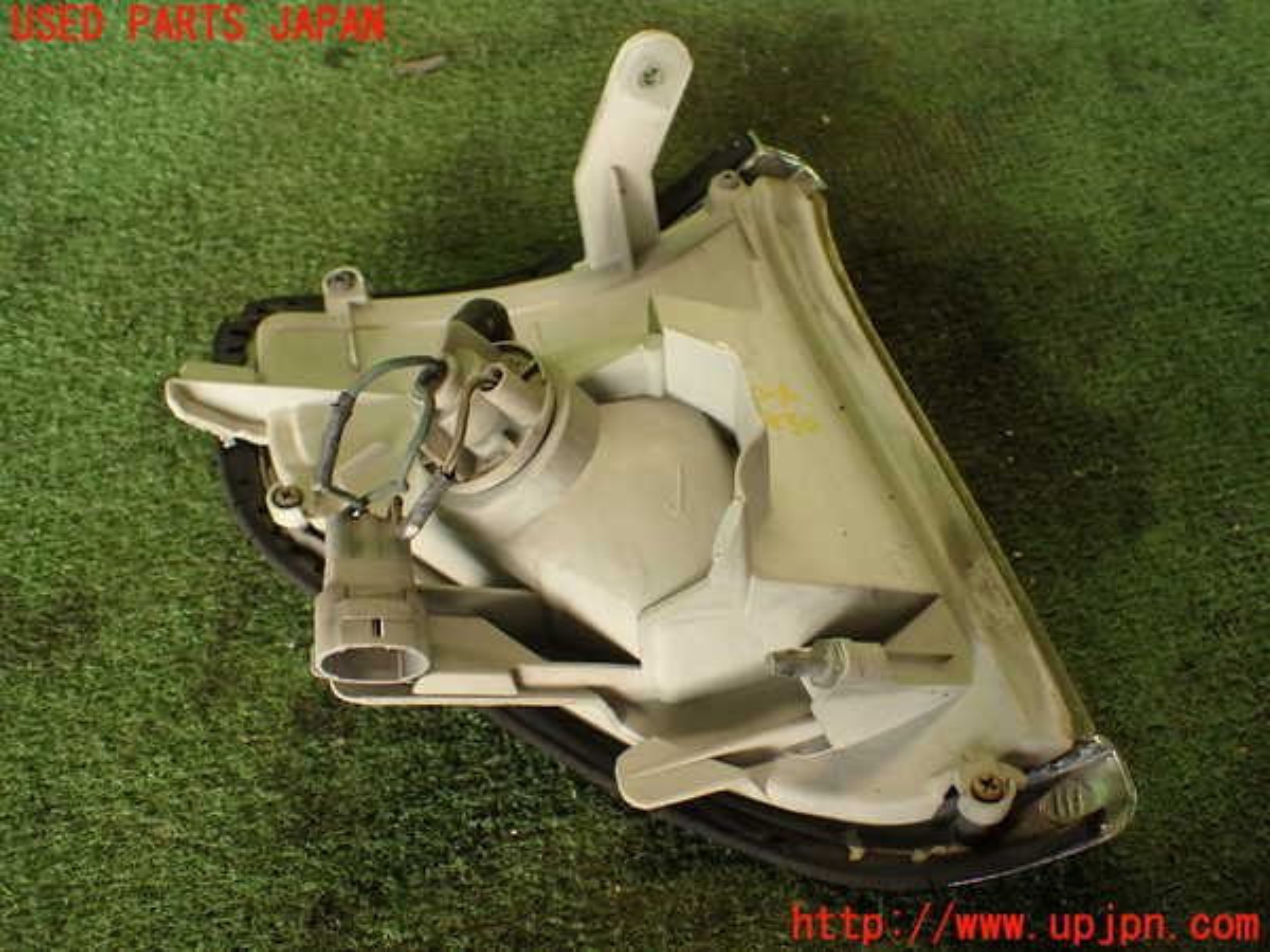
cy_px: 476
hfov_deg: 56.8
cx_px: 635
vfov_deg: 44.2
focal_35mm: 32
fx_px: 1174
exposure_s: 1/60
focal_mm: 5.79
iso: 200
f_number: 2.4
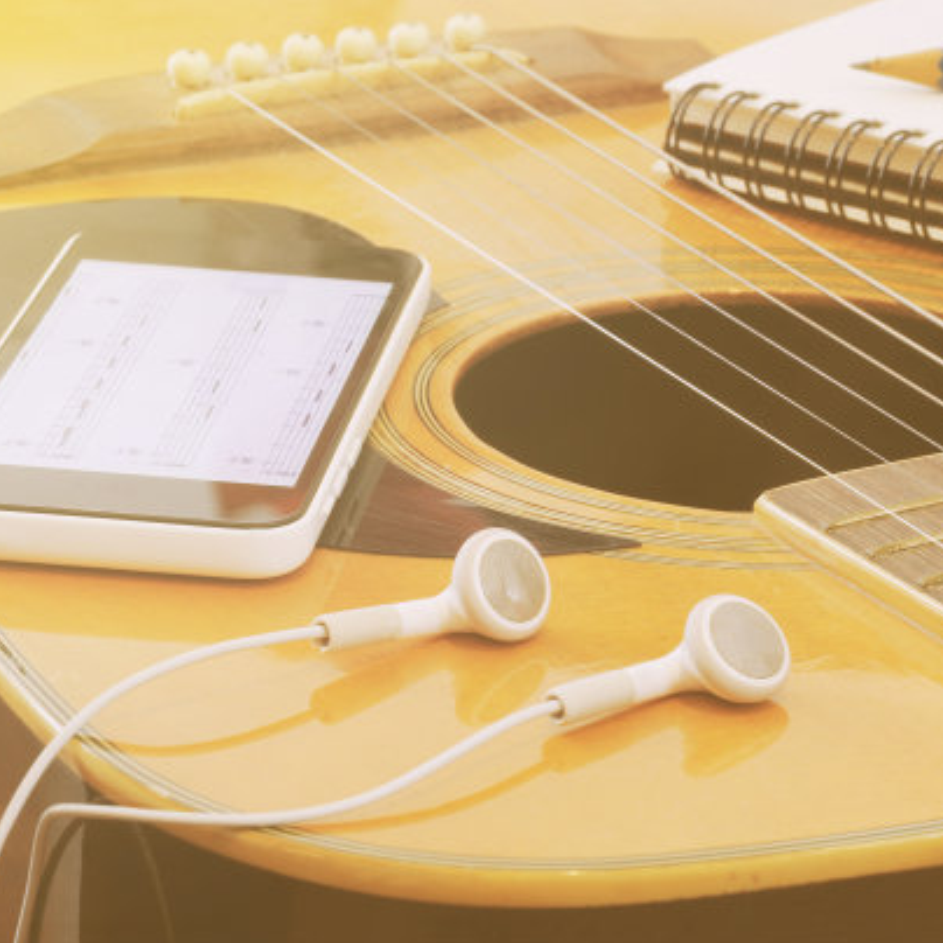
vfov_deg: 8.6
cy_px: 472
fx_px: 6246
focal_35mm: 203
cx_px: 591
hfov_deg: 8.6
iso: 160
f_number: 18
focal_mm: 105
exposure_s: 4
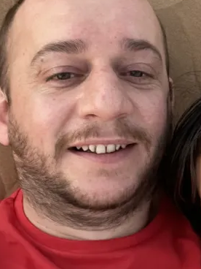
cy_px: 94
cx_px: 202
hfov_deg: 22.1
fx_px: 495
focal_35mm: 64
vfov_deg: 30.1
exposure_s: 1/42
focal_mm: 2.71
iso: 400
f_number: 2.2
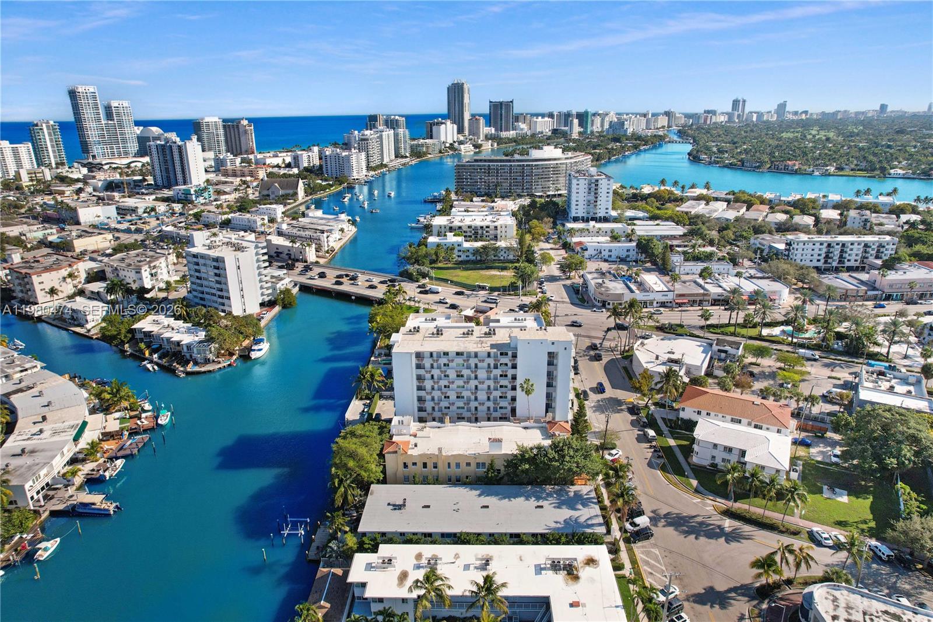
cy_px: 311
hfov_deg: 78.6
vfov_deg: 57.2
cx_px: 466
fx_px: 570
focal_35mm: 22
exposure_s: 1/640
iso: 110
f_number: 2.8
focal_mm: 8.38
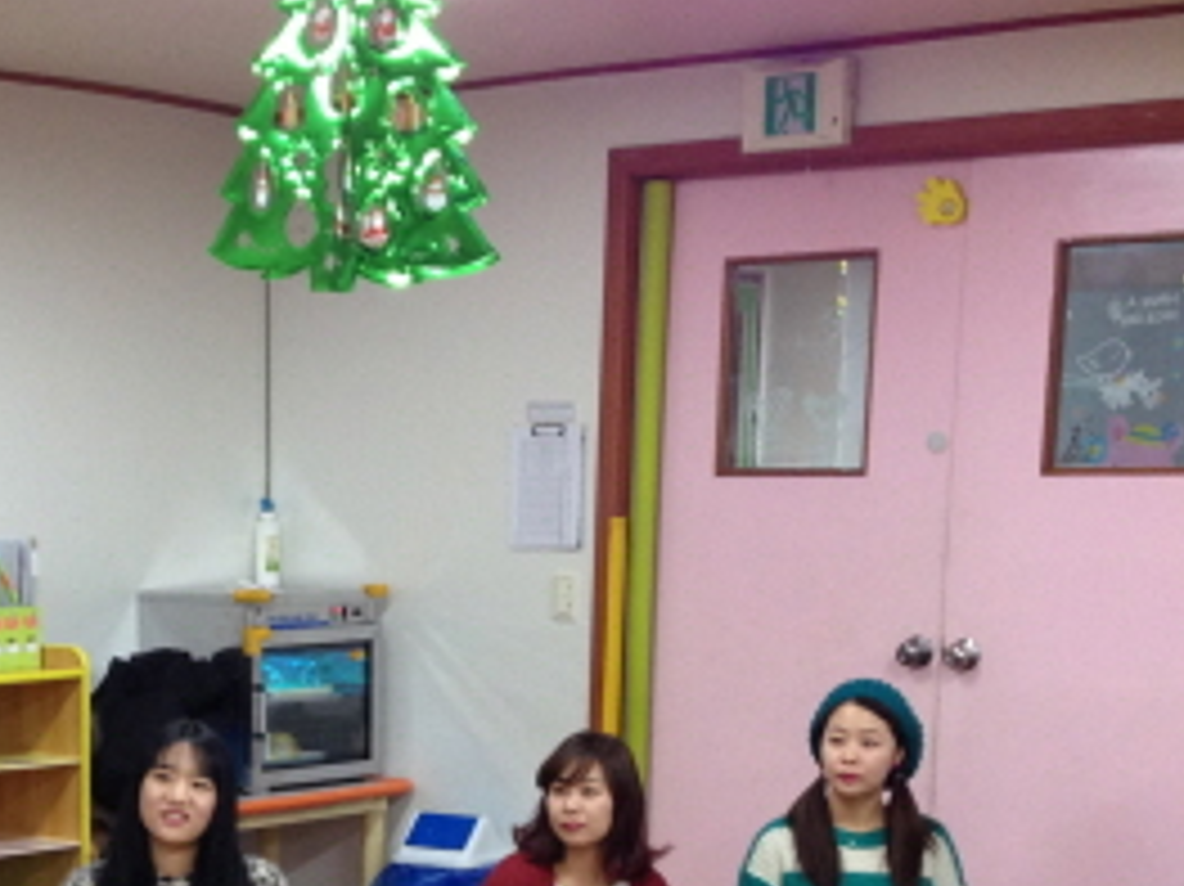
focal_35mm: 88
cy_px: 1086
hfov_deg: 21.9
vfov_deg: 16.1
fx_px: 3009
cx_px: 171
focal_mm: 4.13
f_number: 2.4
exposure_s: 1/20
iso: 100
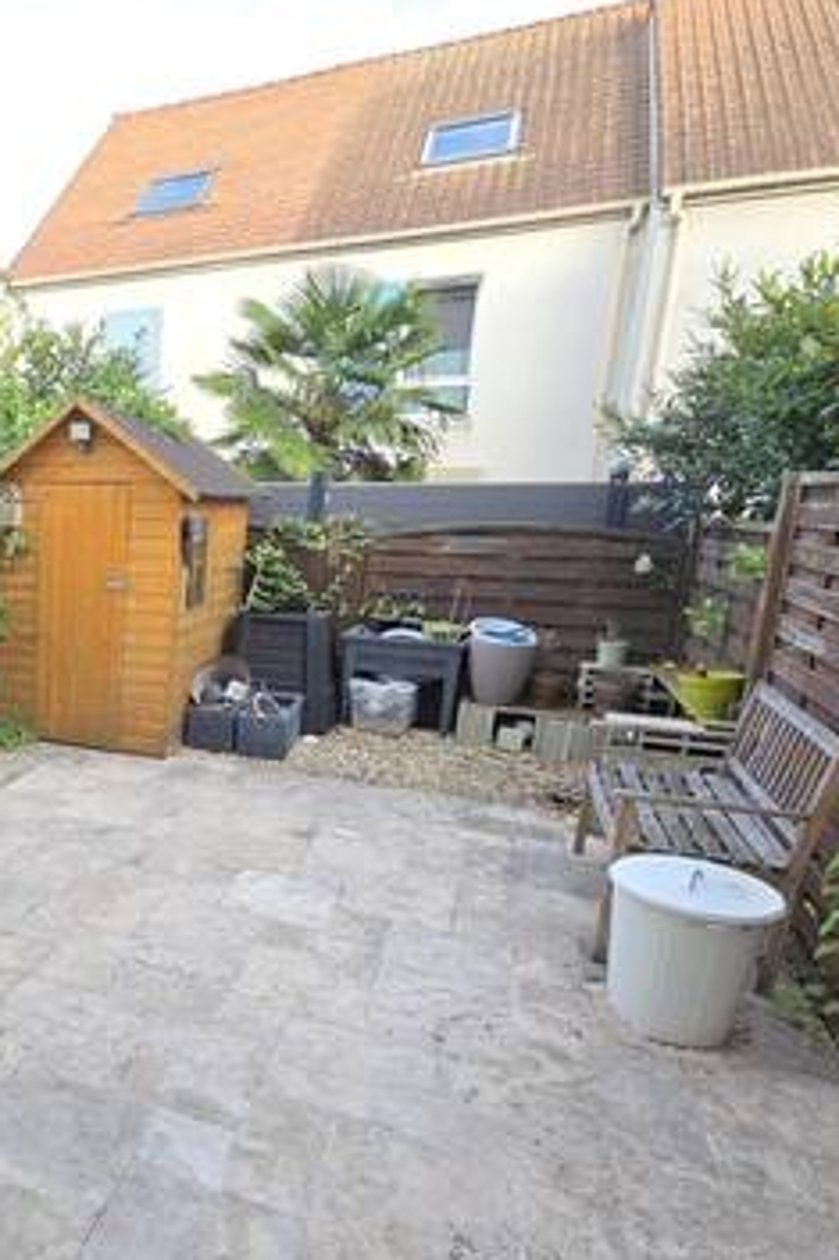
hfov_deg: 46.5
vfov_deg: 75.8
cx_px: 7
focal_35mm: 23
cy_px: 707
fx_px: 805
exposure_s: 1/161
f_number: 2.2
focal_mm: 2.2
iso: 50
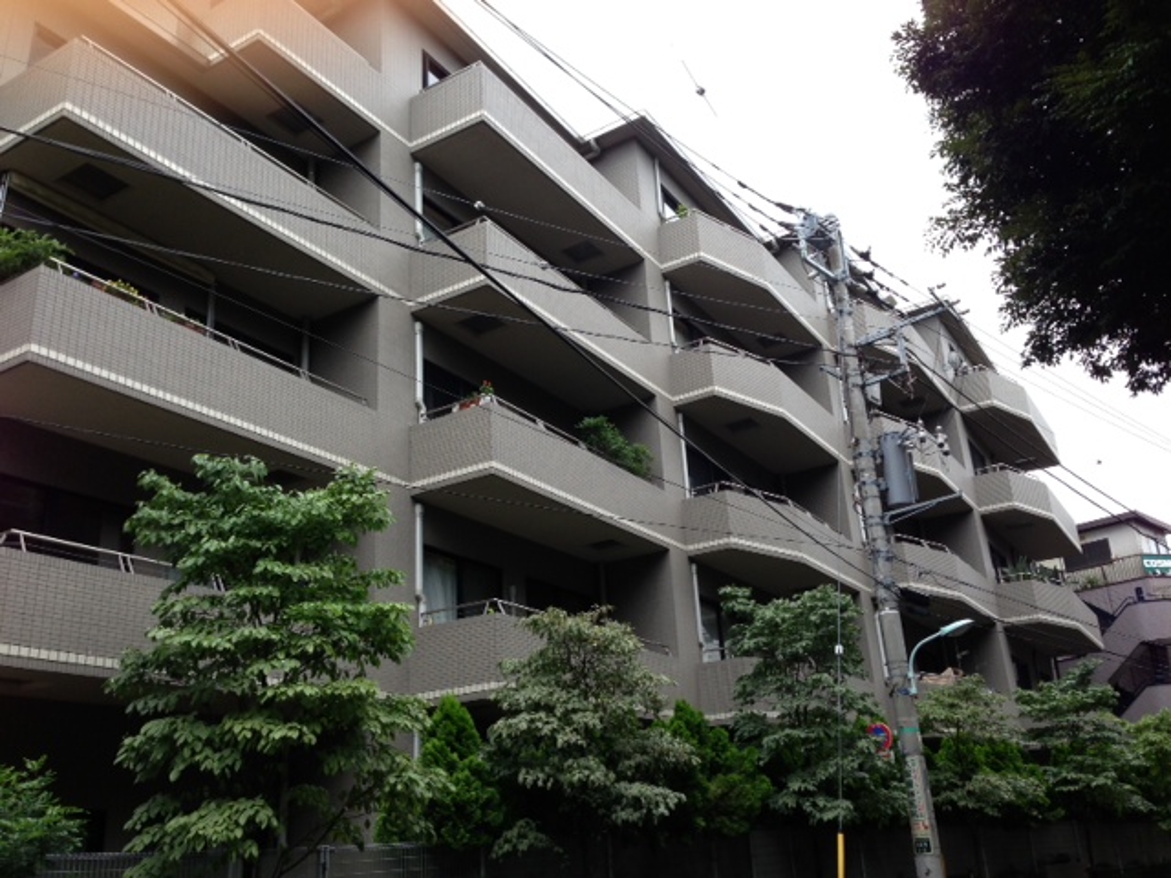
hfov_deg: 55.4
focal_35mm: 33
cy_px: 439
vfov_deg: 42.9
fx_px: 1116
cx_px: 586
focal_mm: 4.13
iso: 64
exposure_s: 1/285
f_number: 2.4
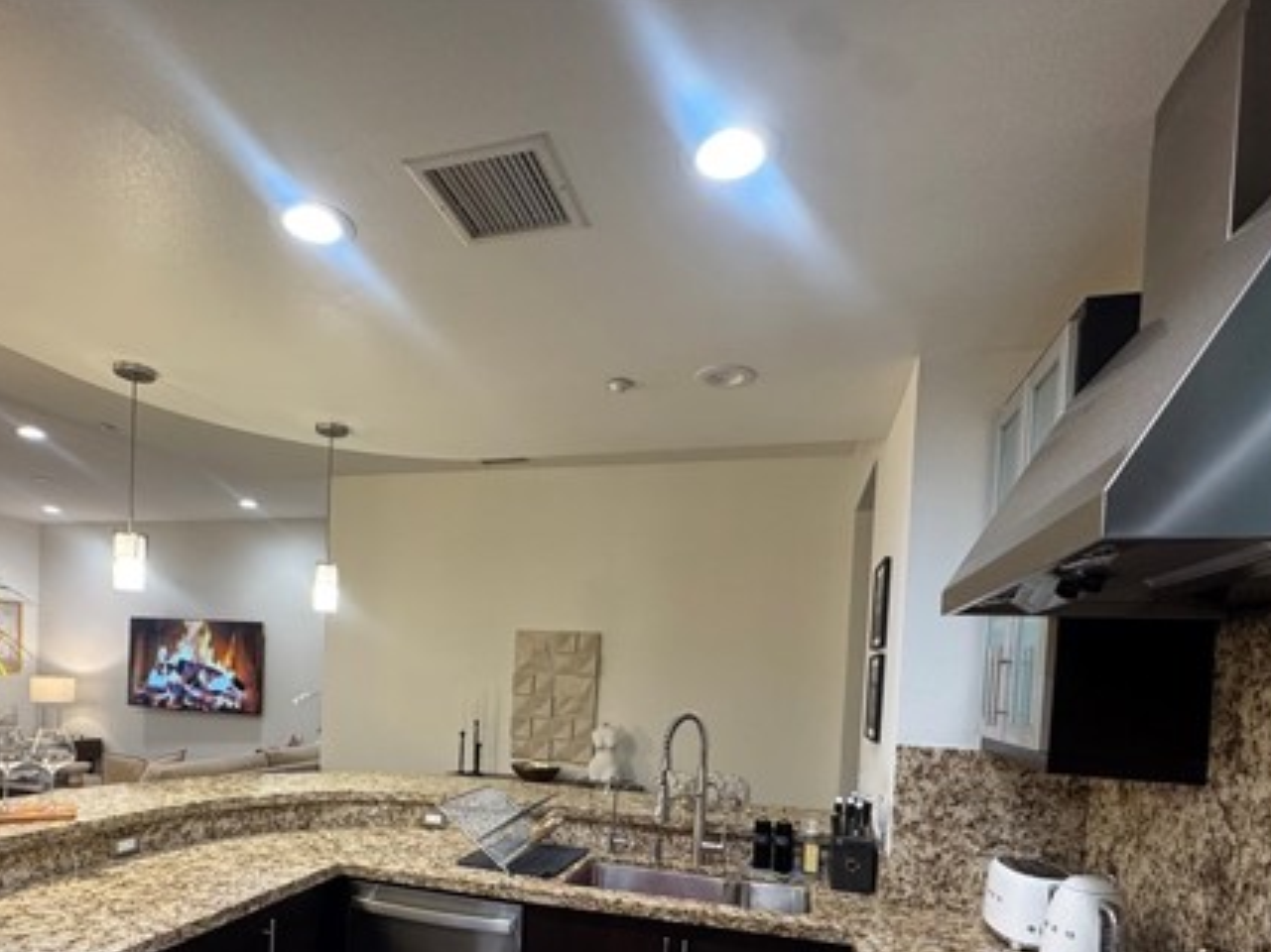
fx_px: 771
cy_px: 699
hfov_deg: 78.6
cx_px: 554
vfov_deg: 60.4
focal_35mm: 21
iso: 250
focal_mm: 2.22
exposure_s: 1/60
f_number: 2.2
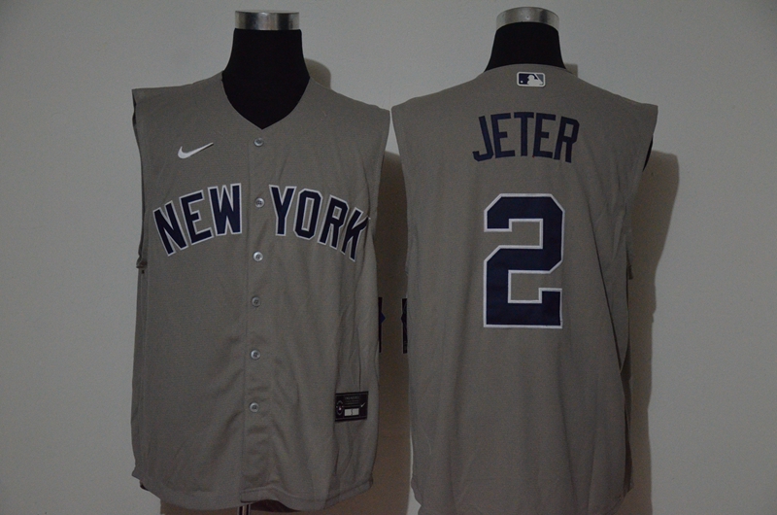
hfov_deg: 27.0
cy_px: 258
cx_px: 388
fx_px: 1616
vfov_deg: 18.1
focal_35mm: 75
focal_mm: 50
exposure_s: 1/40
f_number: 4.8
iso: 4000
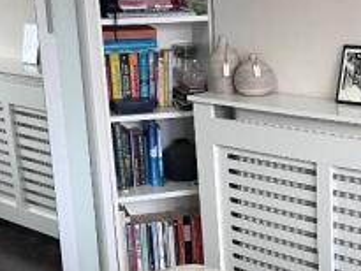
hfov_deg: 26.0
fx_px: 772
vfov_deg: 19.8
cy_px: 205
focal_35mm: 74
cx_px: 270
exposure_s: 1/72
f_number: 1.5
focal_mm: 5.7
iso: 125
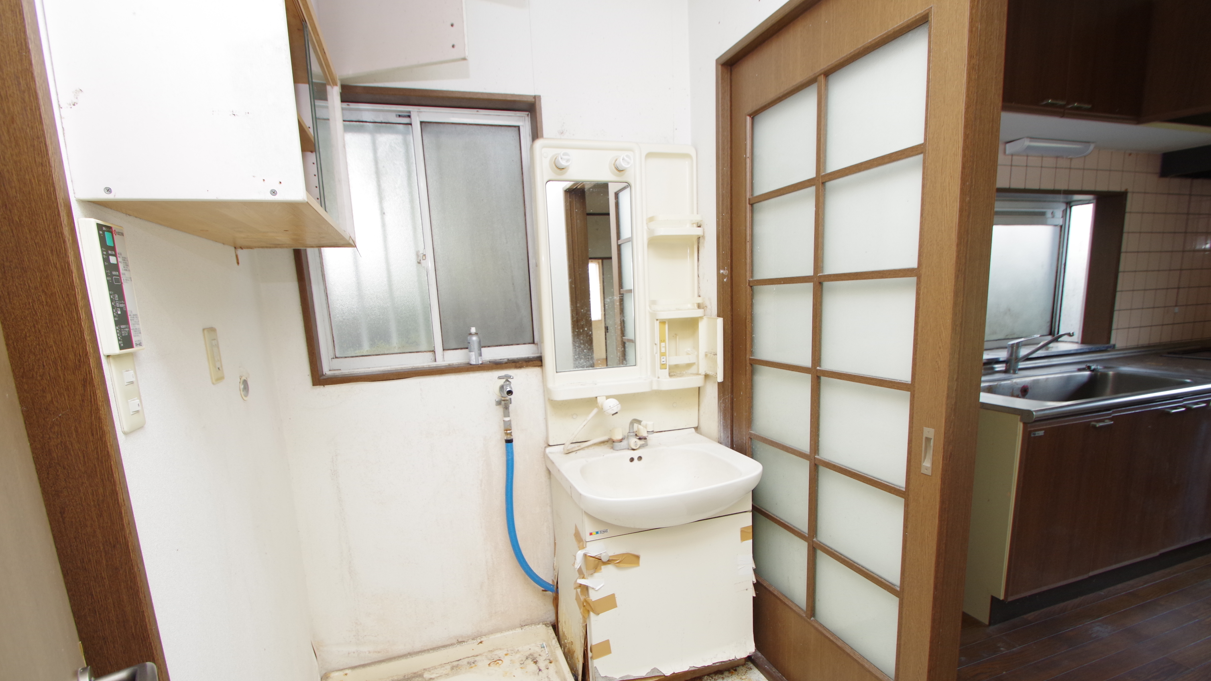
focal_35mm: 16
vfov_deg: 66.6
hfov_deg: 99.4
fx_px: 514
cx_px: 607
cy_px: 397
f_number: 7.1
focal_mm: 10
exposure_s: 1/8
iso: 400
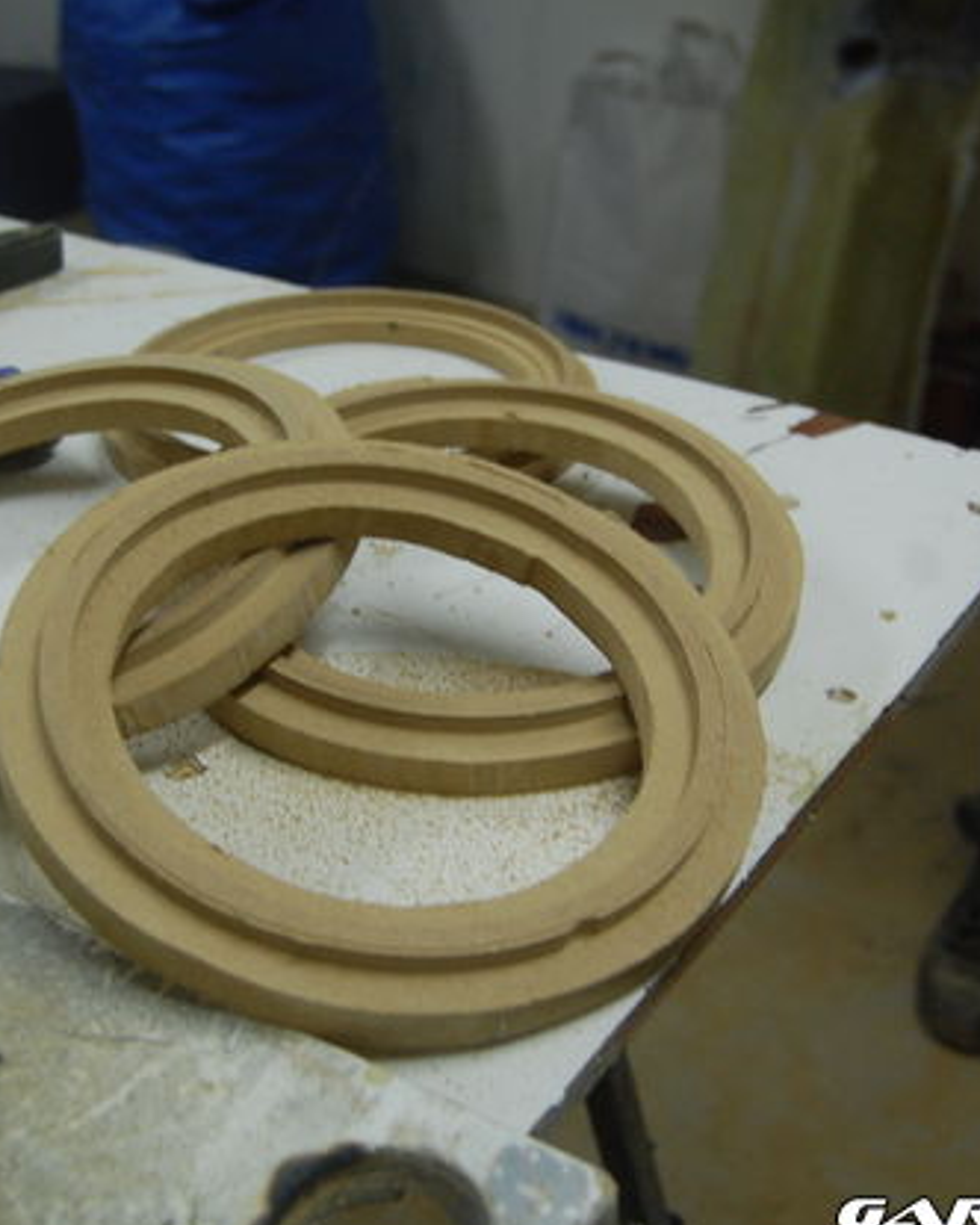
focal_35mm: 52
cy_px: 617
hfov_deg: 29.1
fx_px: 1885
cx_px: 398
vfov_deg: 36.0
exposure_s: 1/30
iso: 800
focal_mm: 24
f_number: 4
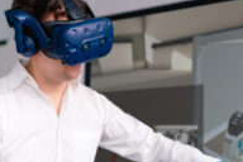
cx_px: 167
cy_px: 136
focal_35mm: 73
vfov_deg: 18.5
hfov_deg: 27.5
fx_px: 493
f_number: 1.4
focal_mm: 35
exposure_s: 1/1000
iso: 100
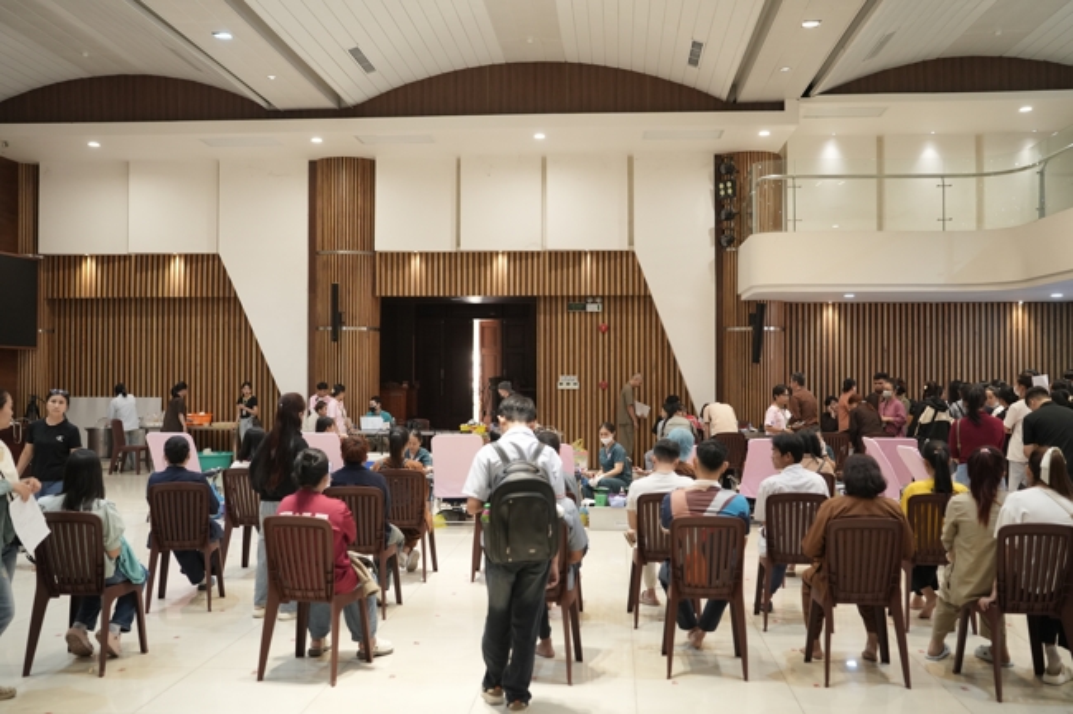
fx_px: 1043
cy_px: 357
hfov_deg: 54.4
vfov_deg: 37.8
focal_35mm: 35
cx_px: 536
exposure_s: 1/200
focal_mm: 35
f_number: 2.5
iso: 2000
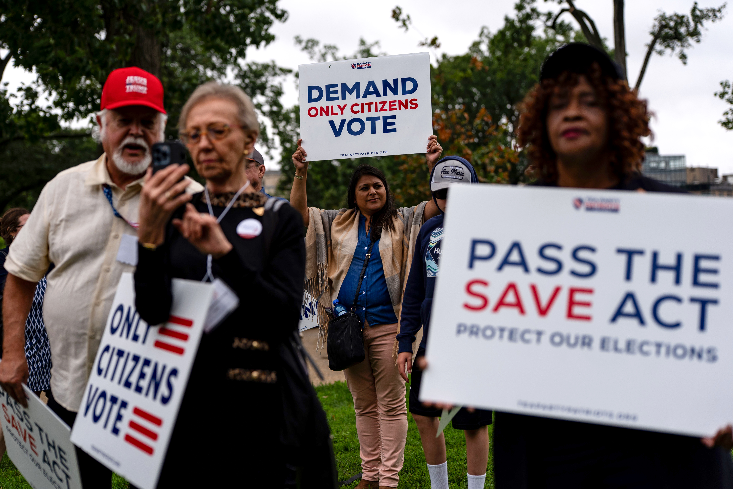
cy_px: 244
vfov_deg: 31.9
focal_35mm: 42
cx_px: 366
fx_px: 855
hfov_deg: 46.4
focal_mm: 42
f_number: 2
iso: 125
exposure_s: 1/2500
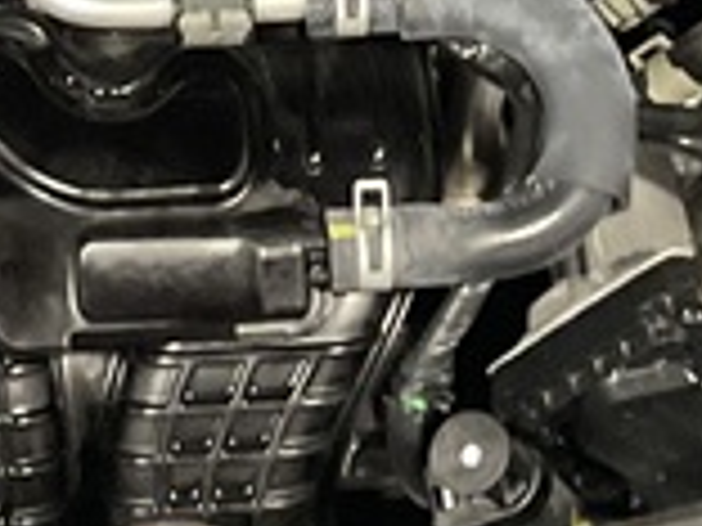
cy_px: -346
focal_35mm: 179
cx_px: 284
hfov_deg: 11.0
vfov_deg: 8.1
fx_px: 3630
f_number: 1.8
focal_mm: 3
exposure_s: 1/40
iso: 320
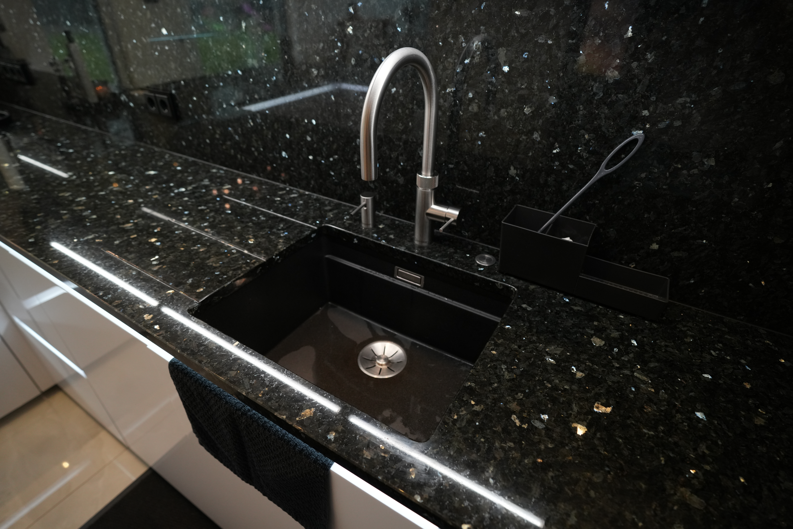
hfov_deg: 90.0
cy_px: 264
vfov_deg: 67.4
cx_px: 396
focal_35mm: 18
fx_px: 396
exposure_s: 1/99.8
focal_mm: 18
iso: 1600
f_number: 2.8
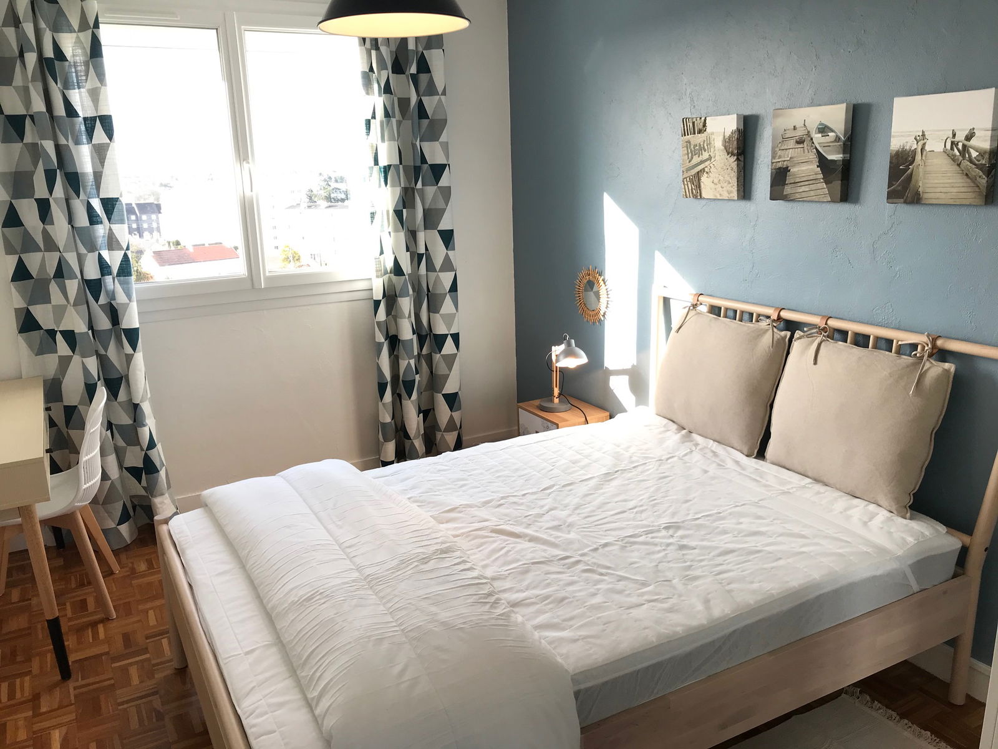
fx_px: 807
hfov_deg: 63.4
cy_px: 374
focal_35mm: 28
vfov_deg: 49.7
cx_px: 499
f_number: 1.8
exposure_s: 1/126
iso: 20
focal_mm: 3.99
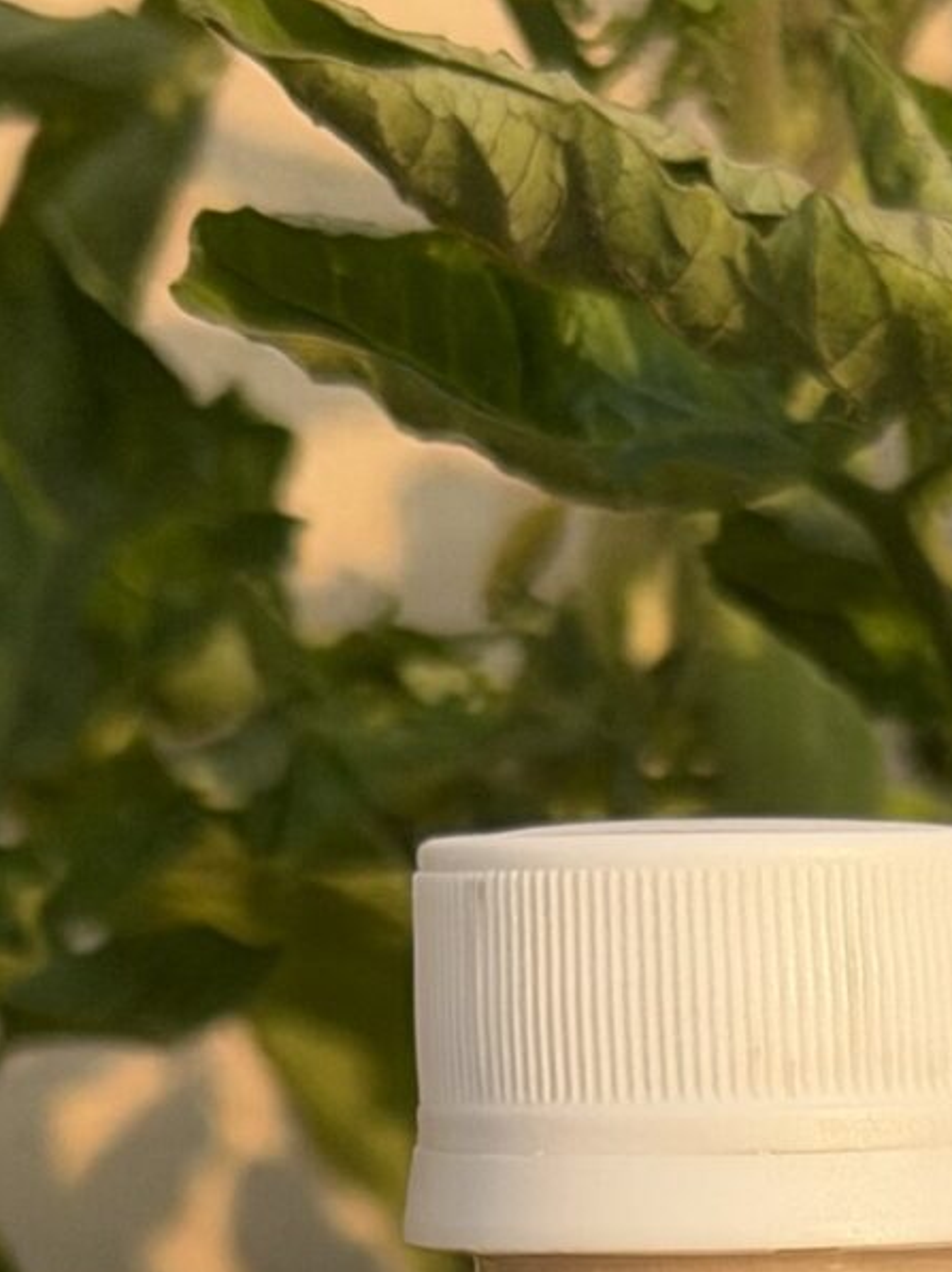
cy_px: 2518
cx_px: 1665
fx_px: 7562
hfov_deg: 7.0
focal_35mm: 206
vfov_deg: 9.1
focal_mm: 6.76
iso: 64
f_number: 1.78
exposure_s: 1/1377
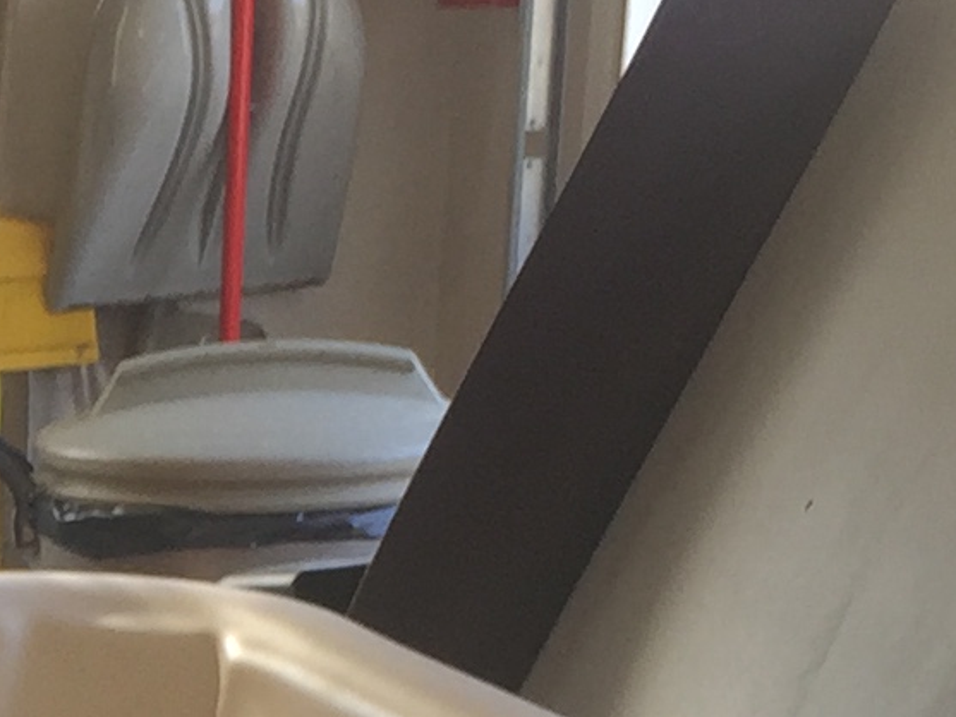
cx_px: -467
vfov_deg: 8.4
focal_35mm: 170
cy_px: 1266
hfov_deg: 11.2
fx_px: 4696
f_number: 2.2
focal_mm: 4.15
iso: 32
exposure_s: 1/40
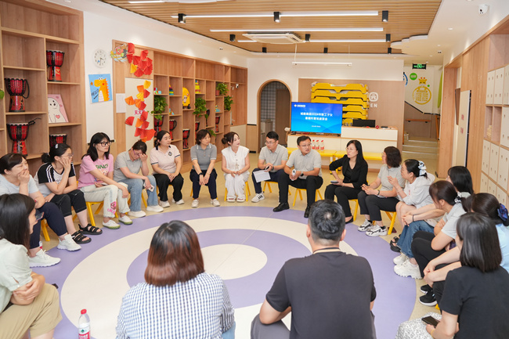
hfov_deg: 73.8
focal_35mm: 24
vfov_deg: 53.1
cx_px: 254
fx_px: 339
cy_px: 170
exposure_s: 1/250
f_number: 4
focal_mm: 24
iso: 2000
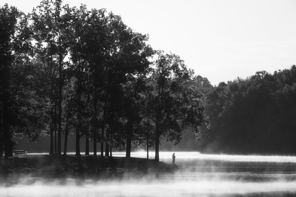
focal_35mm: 200
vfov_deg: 6.9
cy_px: 98
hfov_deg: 10.3
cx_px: 148
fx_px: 1644
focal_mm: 73.3
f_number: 10
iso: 100
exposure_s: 1/250
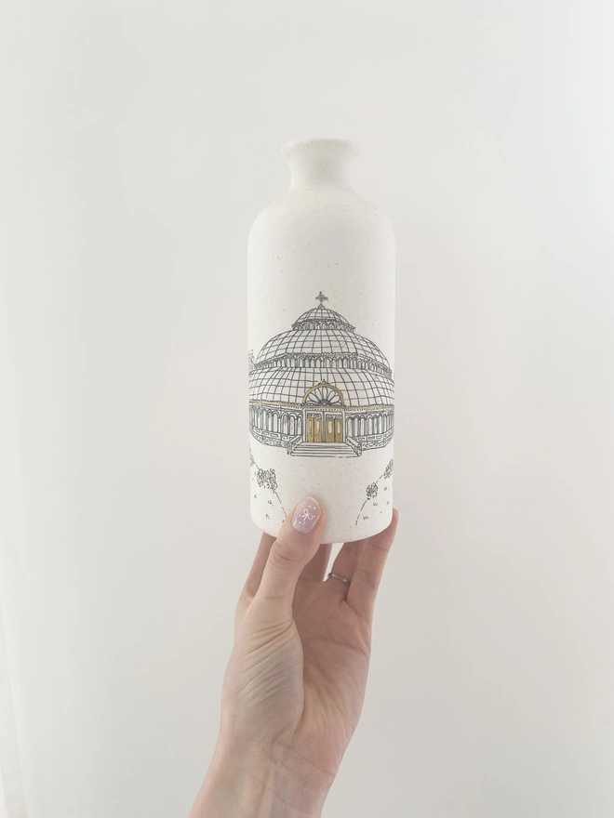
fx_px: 615
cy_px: 409
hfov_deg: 53.1
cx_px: 307
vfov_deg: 67.3
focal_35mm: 26
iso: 40
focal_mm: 4.25
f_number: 1.8
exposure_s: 1/121
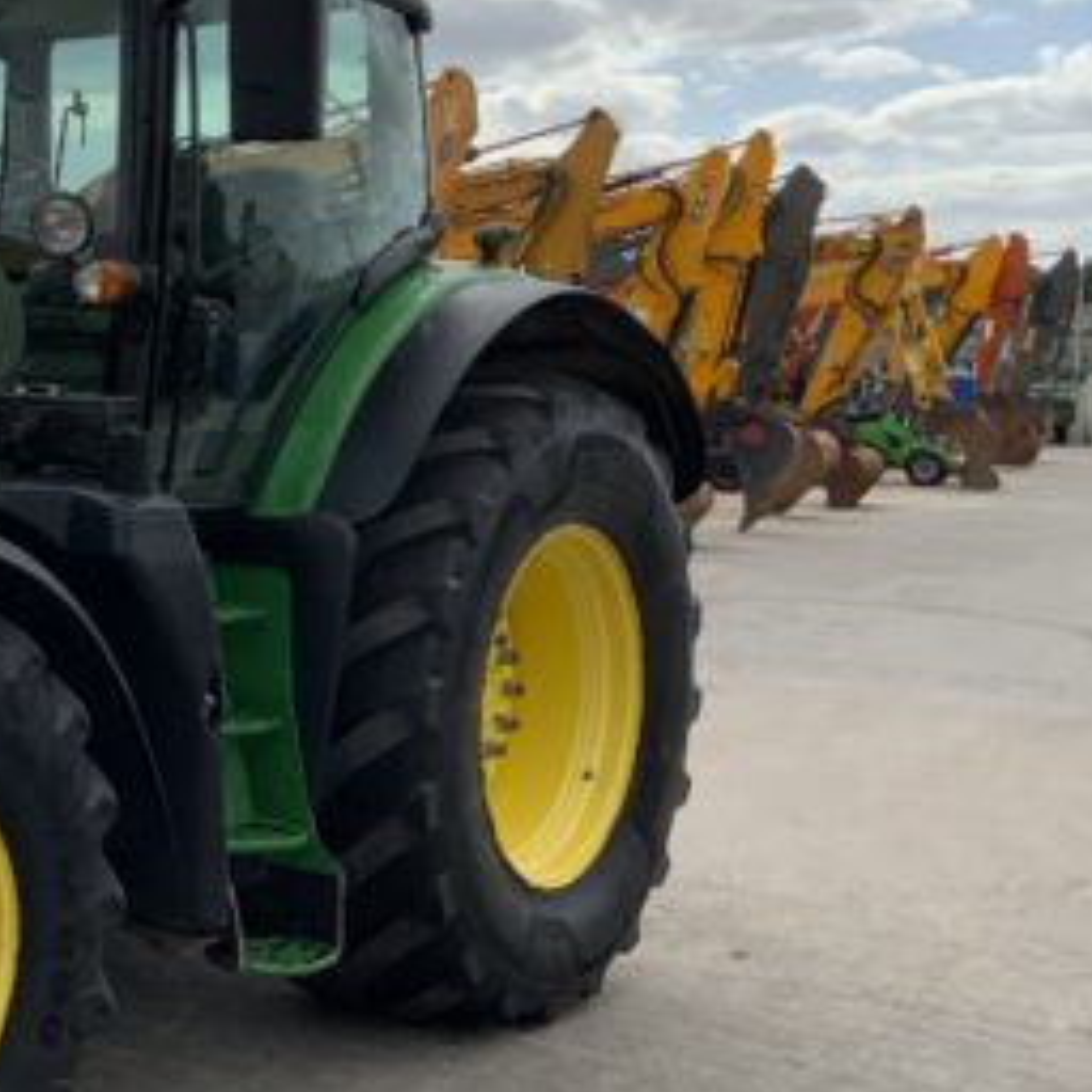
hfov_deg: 25.2
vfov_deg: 26.9
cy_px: 499
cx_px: -68
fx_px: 2284
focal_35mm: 64
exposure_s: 1/2427
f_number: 1.8
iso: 16
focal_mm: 3
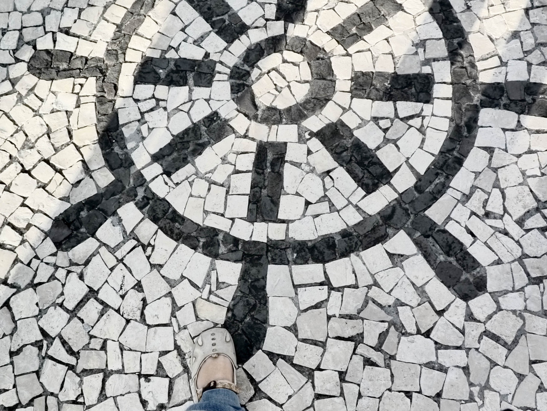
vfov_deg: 51.4
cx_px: 274
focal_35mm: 27
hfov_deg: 65.3
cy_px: 206
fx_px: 427
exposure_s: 1/200
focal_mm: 4.8
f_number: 4
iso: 400
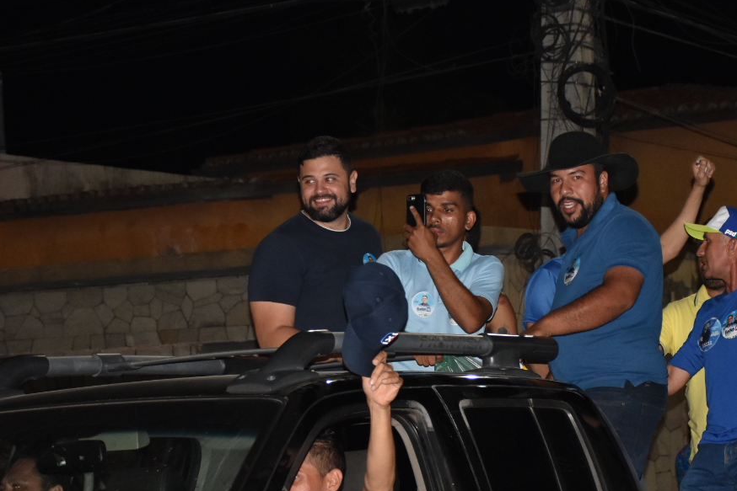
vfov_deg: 9.8
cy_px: 424
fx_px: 2846
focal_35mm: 139
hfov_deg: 14.7
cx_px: 427
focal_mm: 50
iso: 1250
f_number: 5
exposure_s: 1/100
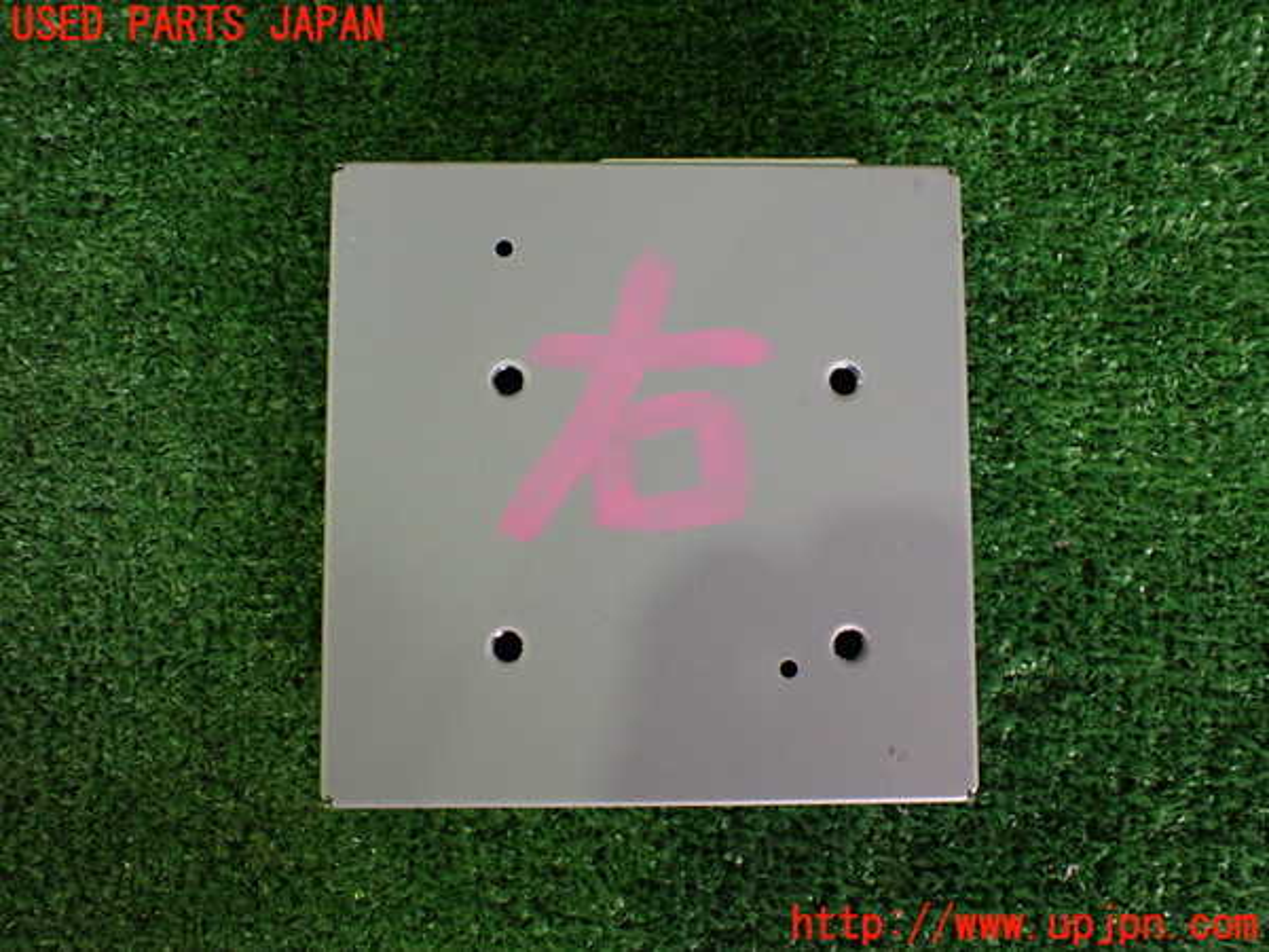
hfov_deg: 60.0
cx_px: 634
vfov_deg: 46.8
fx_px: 1100
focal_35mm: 30
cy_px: 476
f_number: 2.3
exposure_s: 1/125
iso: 800
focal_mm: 5.4
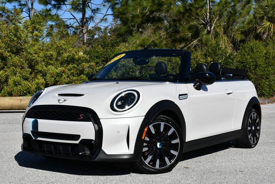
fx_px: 443
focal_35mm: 58
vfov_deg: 23.4
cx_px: 138
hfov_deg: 34.5
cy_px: 92
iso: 100
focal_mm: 29
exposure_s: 1/400
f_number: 10
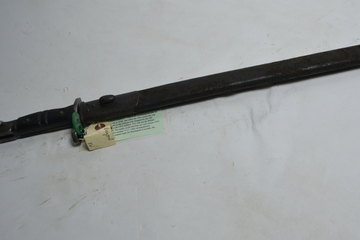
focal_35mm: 52
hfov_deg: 38.1
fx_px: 520
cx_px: 209
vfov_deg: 26.0
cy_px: 113
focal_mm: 24
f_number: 4
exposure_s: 1/40
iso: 400
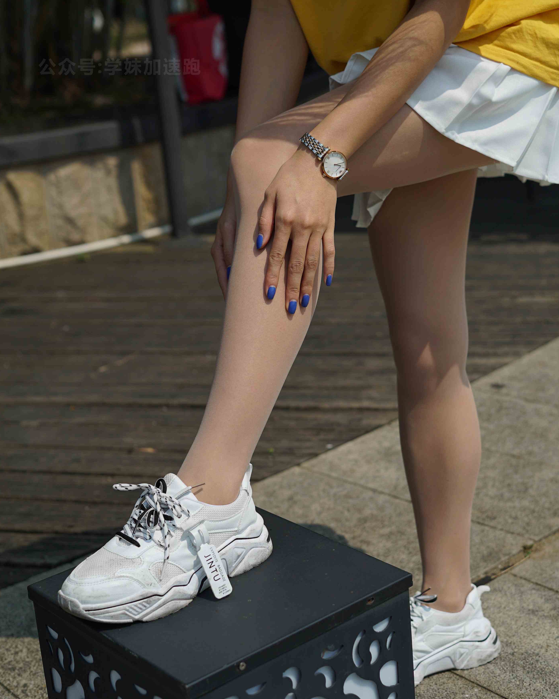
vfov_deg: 33.0
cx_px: 281
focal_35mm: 57
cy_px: 320
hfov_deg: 26.7
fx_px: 1179
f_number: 4
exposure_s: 1/2500
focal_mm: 50
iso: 100
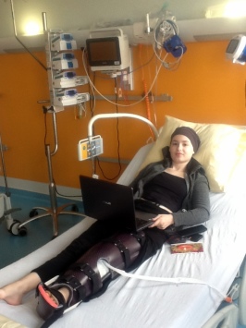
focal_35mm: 44
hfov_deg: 32.9
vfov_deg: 43.0
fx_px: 417
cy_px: 164
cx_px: 123
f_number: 2.4
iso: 50
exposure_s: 1/30
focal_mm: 2.03
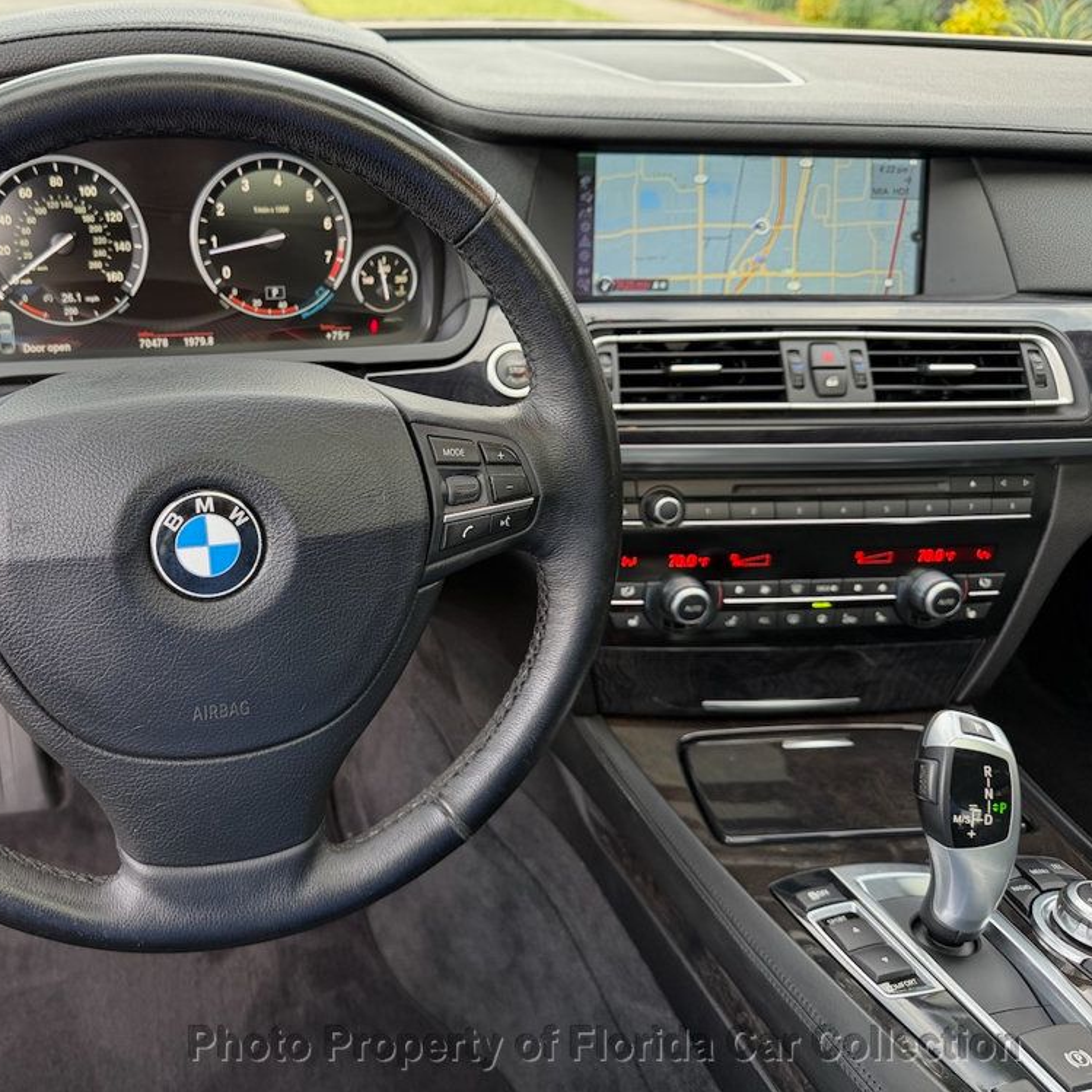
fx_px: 1035
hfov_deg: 54.3
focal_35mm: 29
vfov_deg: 55.6
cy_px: 534
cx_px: 350
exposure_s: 1/121
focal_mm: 6.76
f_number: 1.78
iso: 200
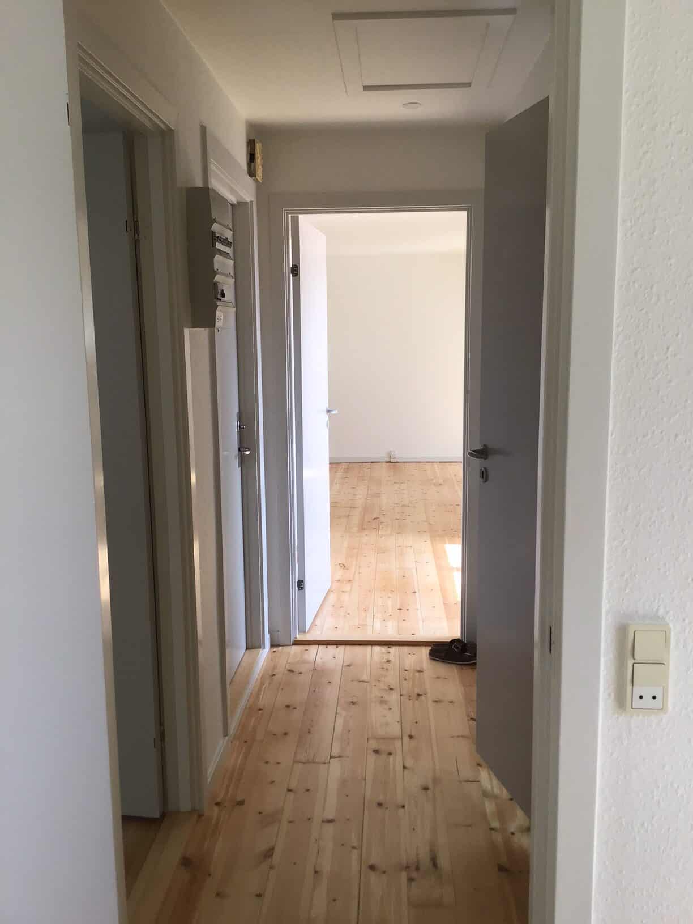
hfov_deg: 45.4
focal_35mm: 31
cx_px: 346
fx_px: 827
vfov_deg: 58.4
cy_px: 462
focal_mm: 3.3
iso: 32
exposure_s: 1/100
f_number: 2.4
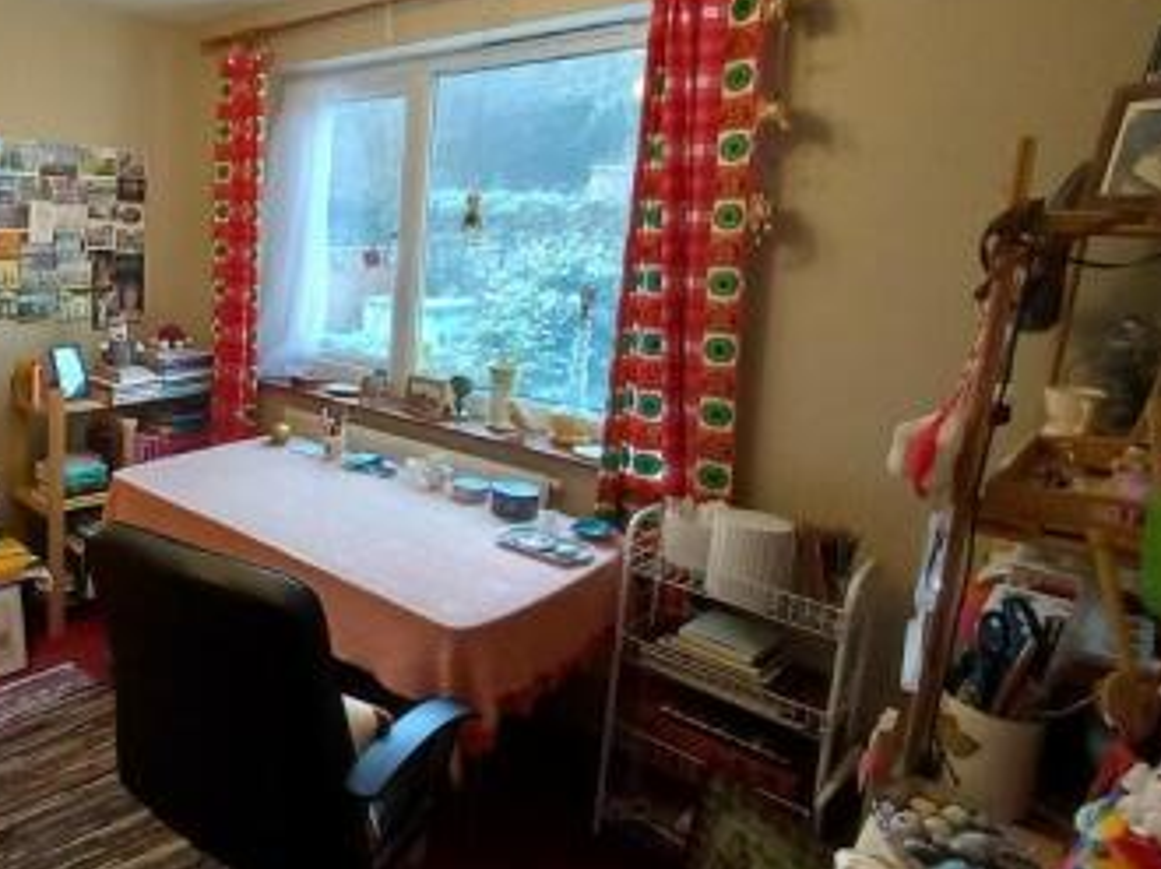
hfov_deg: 65.2
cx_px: 185
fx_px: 771
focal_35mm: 23
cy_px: 322
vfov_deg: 58.0
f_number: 2.2
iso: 125
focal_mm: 1.13
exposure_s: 1/33
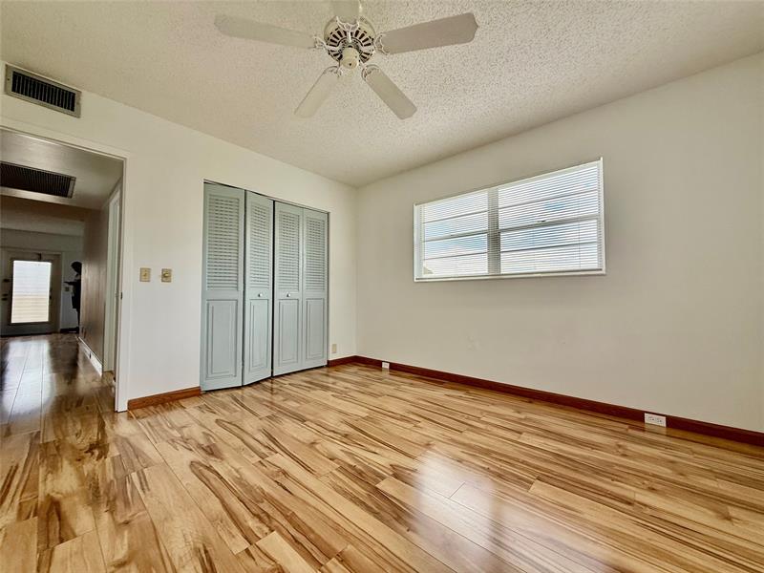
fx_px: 309
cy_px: 286
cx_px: 382
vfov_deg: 85.7
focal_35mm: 14
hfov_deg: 102.1
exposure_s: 1/168
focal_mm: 2.22
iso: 64
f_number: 2.2
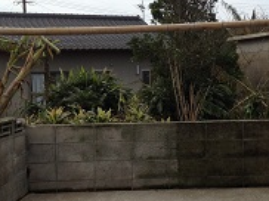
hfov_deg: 25.2
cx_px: 185
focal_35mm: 77
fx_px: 598
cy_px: 114
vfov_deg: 19.1
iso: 50
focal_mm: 4.28
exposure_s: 1/1381
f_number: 2.4
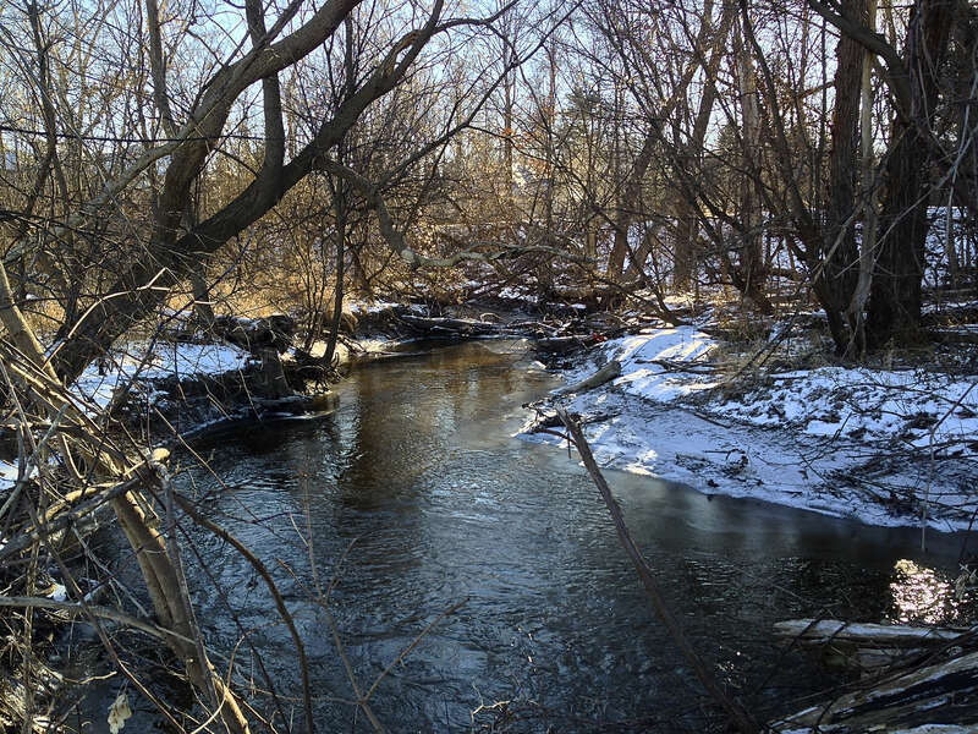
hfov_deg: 55.4
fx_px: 932
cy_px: 367
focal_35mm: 33
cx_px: 489
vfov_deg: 42.9
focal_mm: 4.12
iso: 50
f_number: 2.4
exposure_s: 1/249
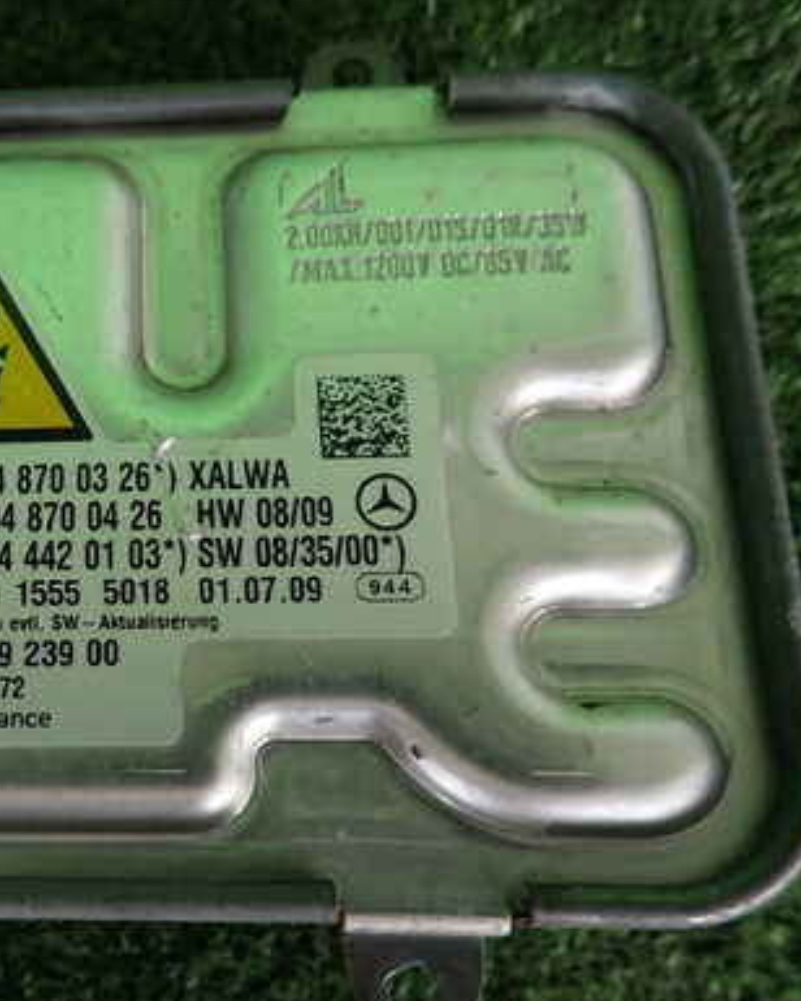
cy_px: 543
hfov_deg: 36.6
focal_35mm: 38
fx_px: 1126
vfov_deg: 47.9
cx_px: 73
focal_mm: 4.5
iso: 100
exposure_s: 1/80
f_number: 2
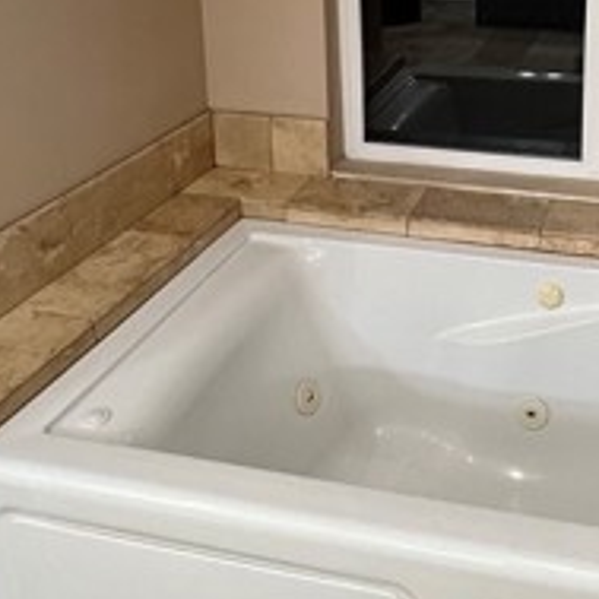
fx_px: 764
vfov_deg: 38.6
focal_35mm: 39
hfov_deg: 40.1
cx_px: 523
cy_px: 16
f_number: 1.8
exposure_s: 1/60
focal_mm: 1.57
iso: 200
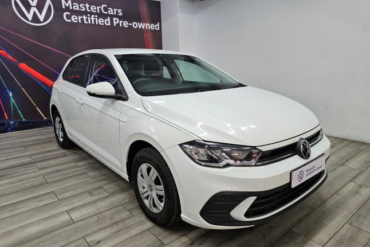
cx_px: 185
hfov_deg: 73.7
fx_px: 247
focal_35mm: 24
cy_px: 123
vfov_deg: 53.2
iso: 200
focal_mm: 6.3
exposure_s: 1/100
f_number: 1.7
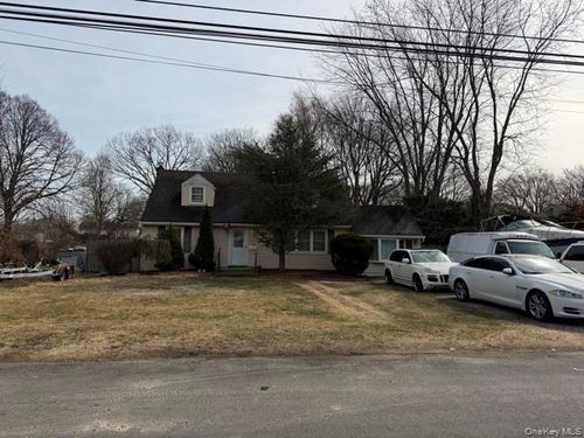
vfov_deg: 56.8
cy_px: 219
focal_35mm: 24
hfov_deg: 71.6
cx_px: 292
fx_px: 405
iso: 125
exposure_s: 1/10309
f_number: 1.78
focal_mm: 6.76
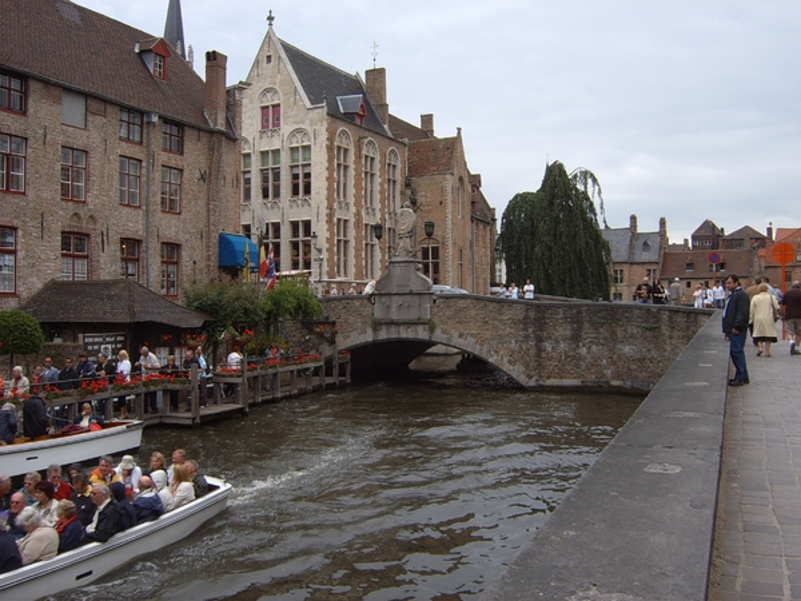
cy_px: 300
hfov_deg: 52.6
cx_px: 400
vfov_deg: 40.7
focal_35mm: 35
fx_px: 810
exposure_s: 1/125
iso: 50
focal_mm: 5.8
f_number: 5.8
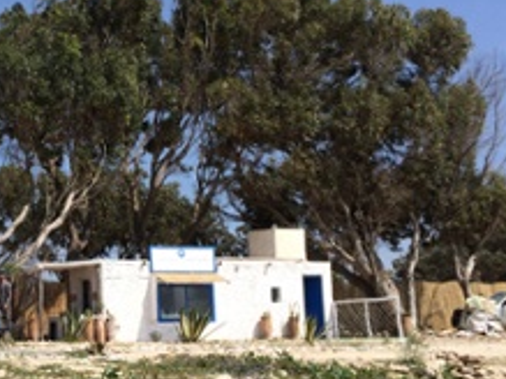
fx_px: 891
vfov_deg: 23.9
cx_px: 51
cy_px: 144
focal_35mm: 61
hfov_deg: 30.3
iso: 32
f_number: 2.2
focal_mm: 4.15
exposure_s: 1/2415
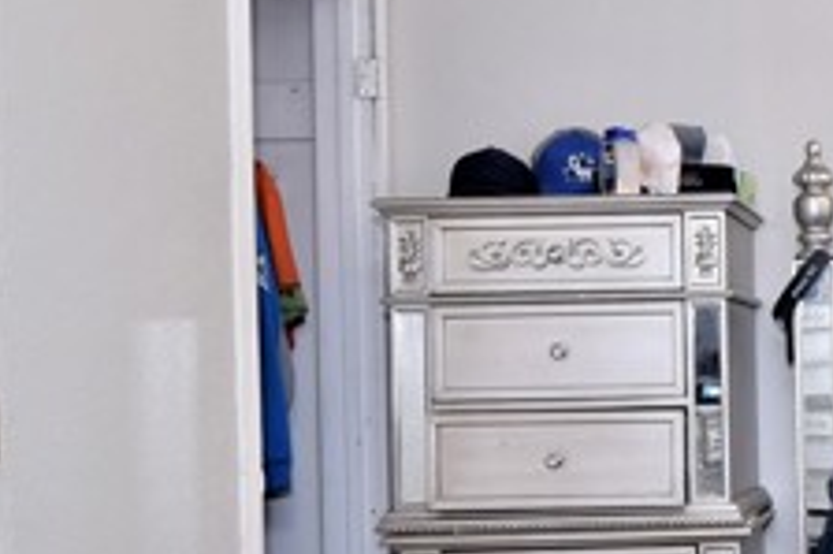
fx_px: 1387
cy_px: 348
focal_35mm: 60
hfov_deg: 28.9
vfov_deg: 22.5
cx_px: 1000
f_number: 8
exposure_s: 5
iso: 400
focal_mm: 14
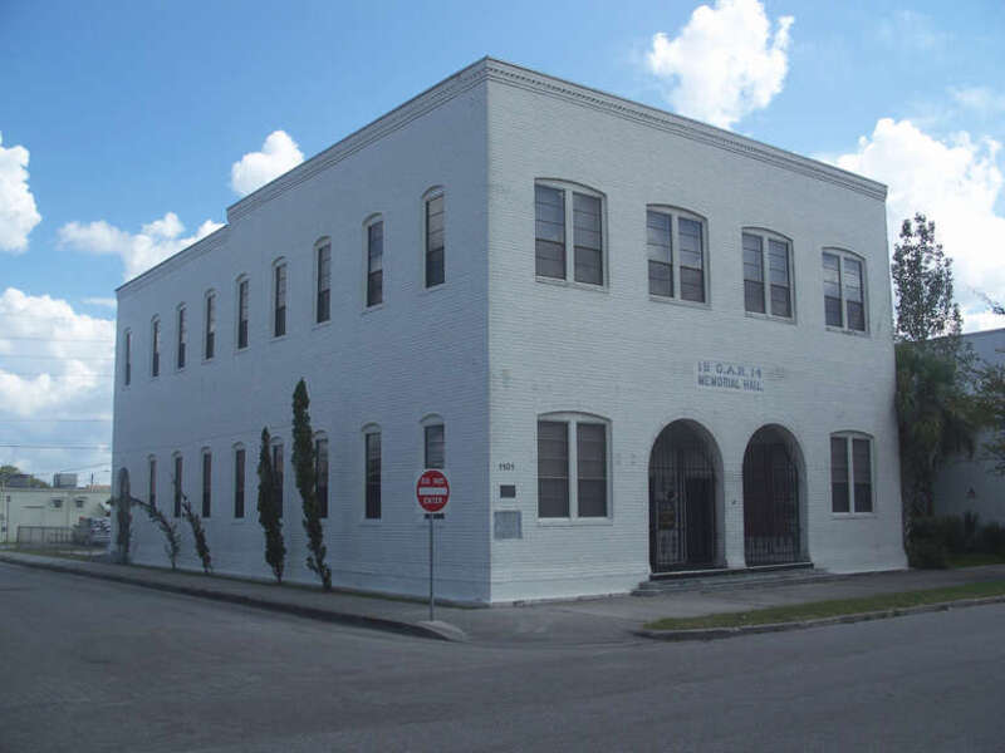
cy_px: 376
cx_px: 502
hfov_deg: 50.1
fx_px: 1074
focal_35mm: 37
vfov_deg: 38.7
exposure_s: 1/500
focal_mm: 7.8
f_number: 4
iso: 64
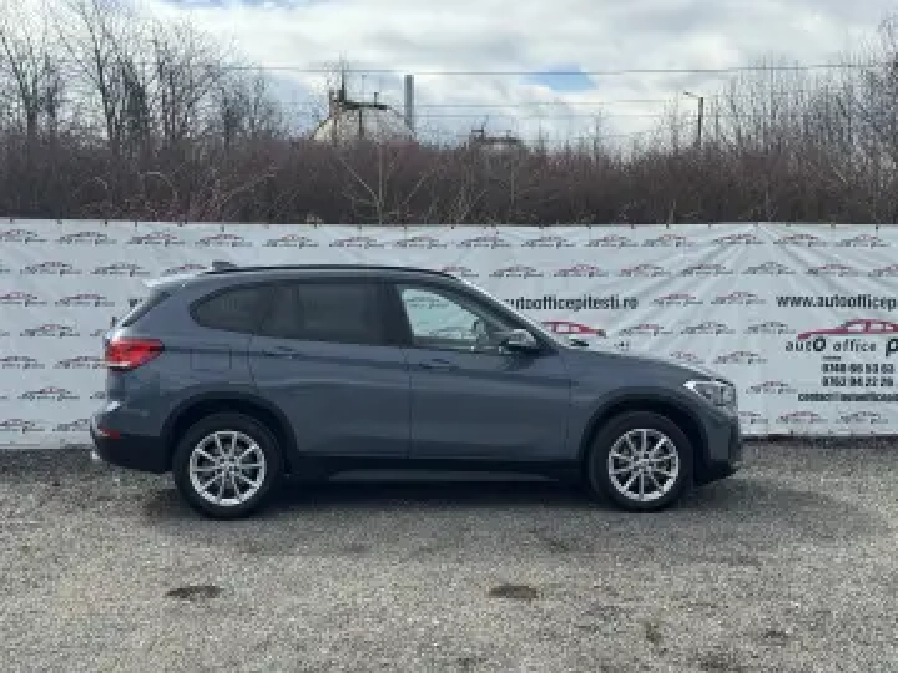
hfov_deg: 39.7
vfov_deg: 30.3
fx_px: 1245
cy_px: 336
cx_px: 449
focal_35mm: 48
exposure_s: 1/2833
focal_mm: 6.76
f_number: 1.78
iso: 64
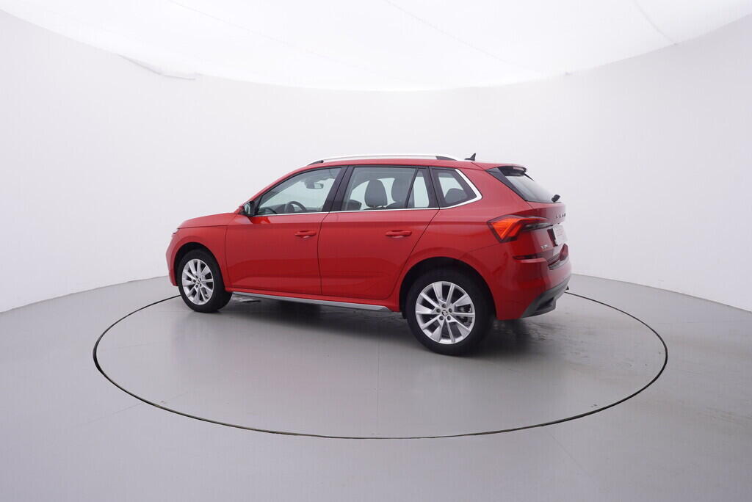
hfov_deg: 77.3
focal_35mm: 22
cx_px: 376
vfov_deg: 56.2
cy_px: 251
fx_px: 470
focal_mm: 15
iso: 200
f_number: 5
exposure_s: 1/80
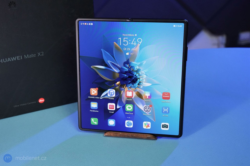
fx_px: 319
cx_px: 125
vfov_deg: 29.2
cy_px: 83
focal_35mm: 46
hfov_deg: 42.7
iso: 5000
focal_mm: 46
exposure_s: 1/250
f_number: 8
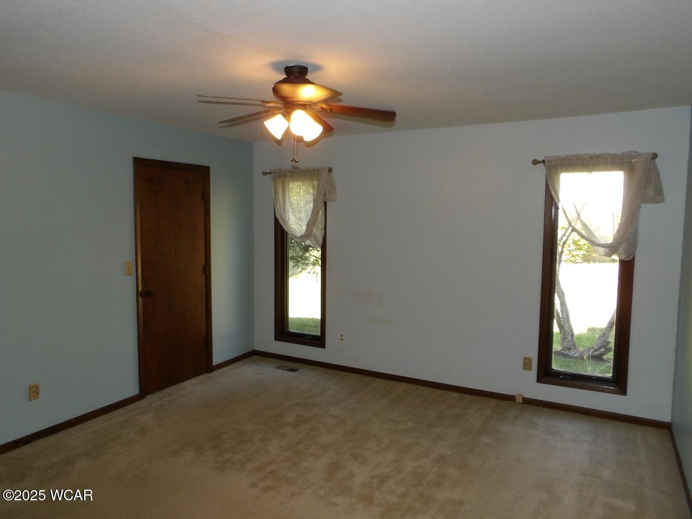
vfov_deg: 58.9
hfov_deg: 73.9
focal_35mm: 23
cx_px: 346
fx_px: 460
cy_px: 260
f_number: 4.1
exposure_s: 1/30
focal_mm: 4.2
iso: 200
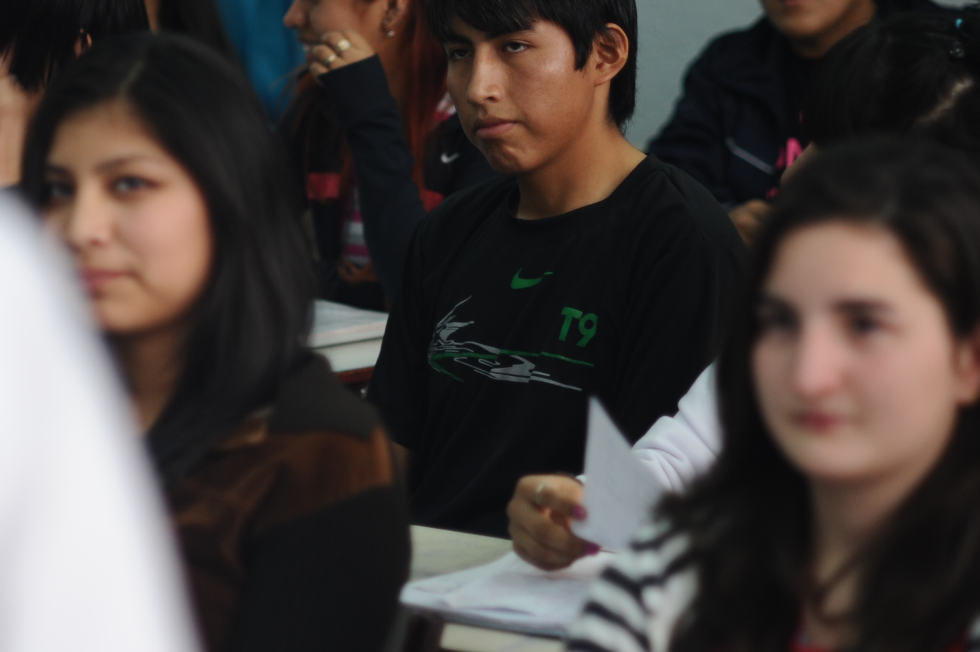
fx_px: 4625
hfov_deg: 12.1
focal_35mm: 170
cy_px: 350
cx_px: 299
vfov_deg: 8.1
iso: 400
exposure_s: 1/60
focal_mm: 85
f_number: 2
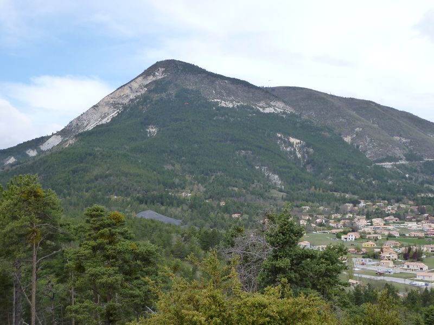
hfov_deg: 44.8
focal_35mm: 42
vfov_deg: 34.3
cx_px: 217
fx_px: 527
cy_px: 162
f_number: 4
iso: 125
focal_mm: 6.9
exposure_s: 1/400
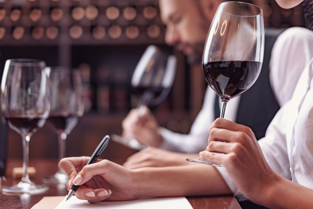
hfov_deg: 38.9
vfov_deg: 26.5
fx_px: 443
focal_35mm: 51
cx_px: 157
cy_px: 104
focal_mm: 50
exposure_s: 1/100
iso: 100
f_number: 2.2
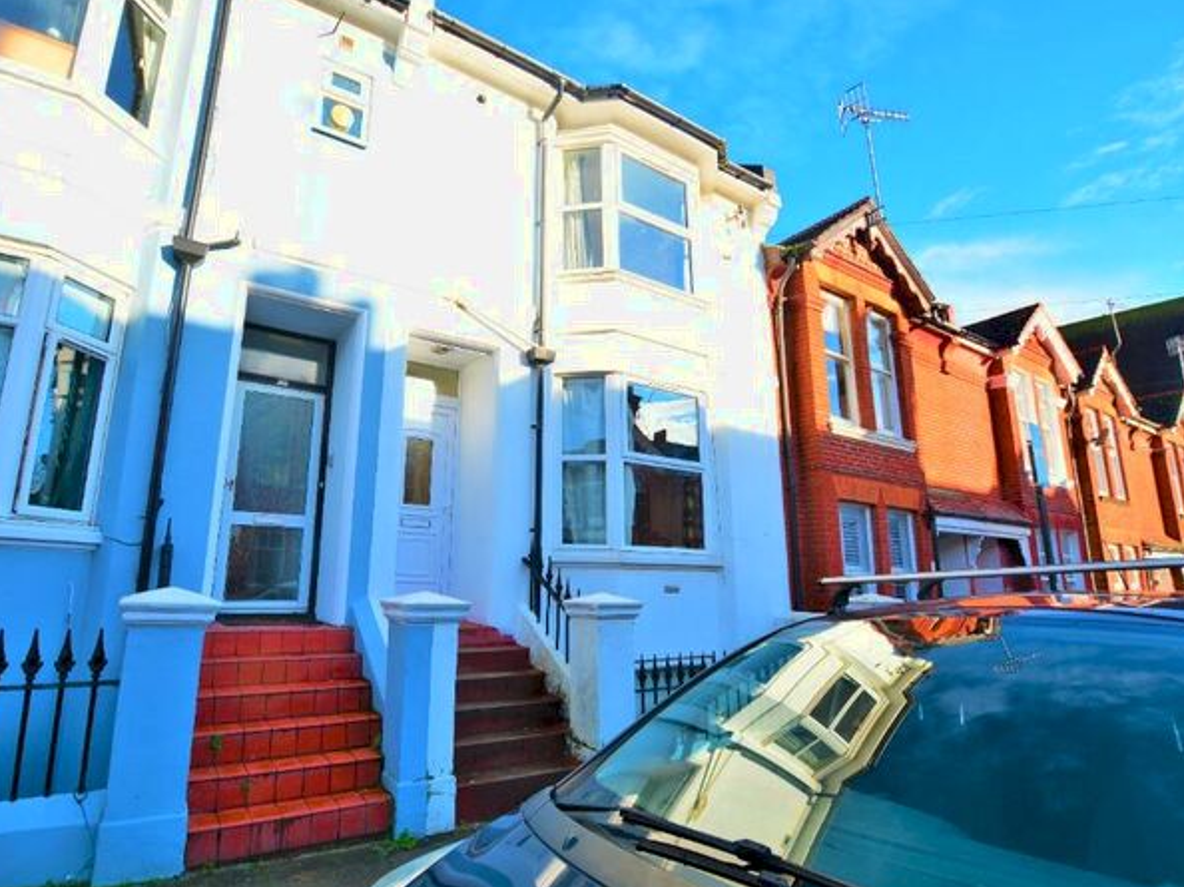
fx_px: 581
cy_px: 444
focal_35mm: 17
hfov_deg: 90.6
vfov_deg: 74.7
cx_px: 520
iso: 125
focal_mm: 10
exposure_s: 1/125
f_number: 5.6
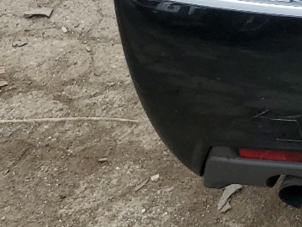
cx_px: 612
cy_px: -154
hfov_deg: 14.1
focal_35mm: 116
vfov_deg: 12.0
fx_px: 1012
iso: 50
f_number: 1.5
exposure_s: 1/1111
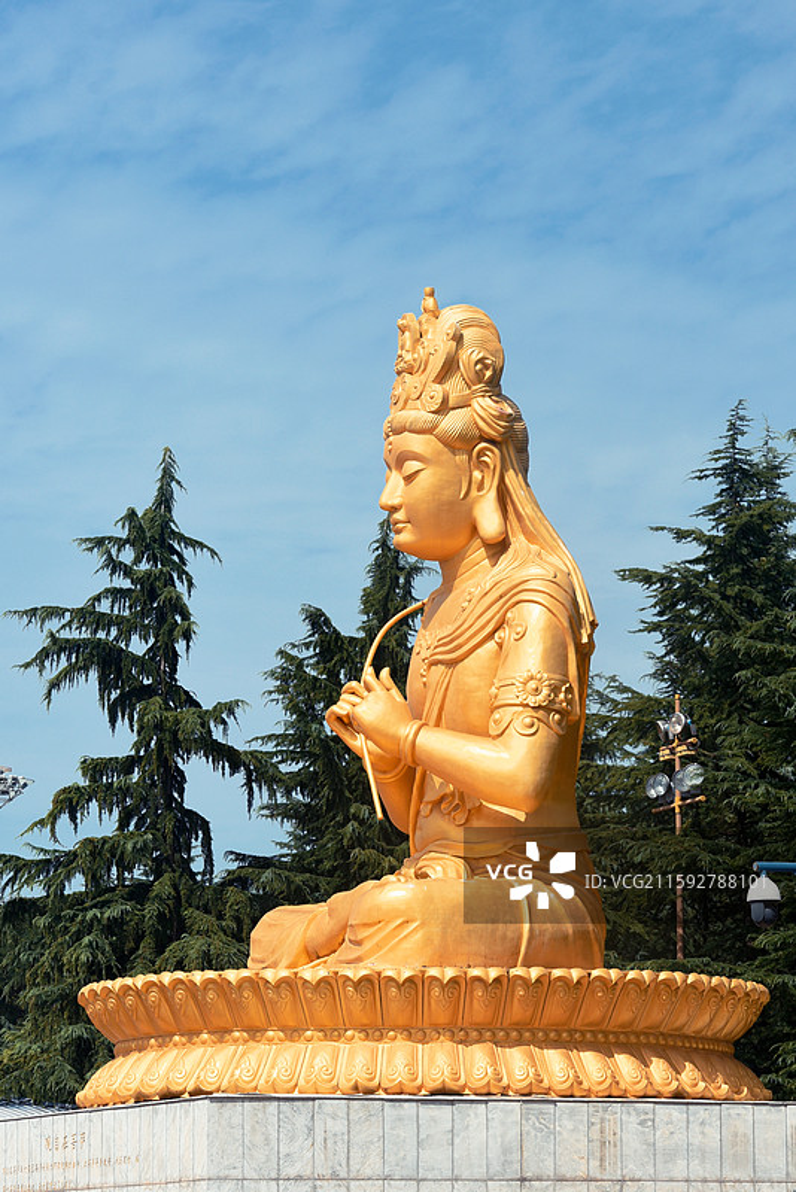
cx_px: 398
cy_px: 596
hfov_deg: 11.2
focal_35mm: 122
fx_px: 4043
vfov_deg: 16.8
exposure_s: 1/250
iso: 100
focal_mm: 122
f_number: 11
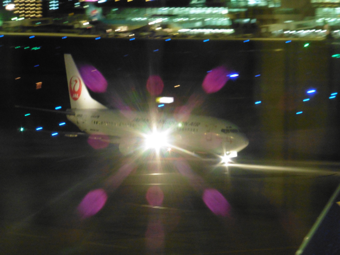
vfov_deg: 5.6
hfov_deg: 7.5
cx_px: 170
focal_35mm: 265
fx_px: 2603
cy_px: 128
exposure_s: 1/4
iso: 1000
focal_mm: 47.3
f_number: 5.8
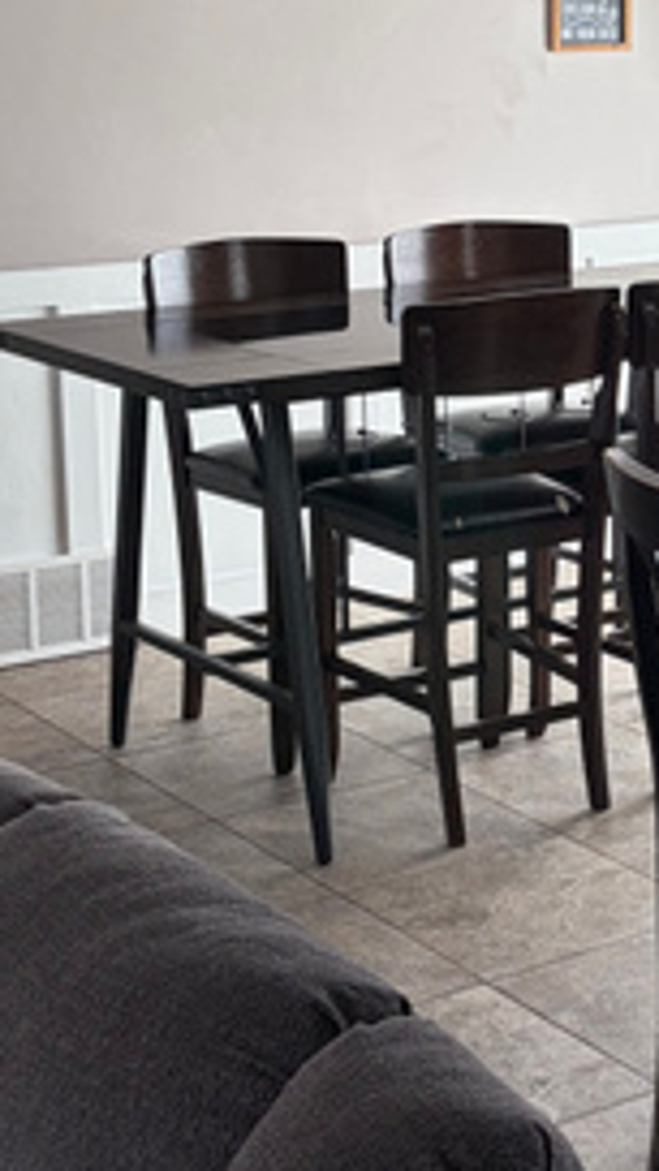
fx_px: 2485
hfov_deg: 14.8
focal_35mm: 80
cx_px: 702
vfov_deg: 26.4
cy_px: 396
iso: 64
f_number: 1.6
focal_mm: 5.96
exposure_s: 1/183
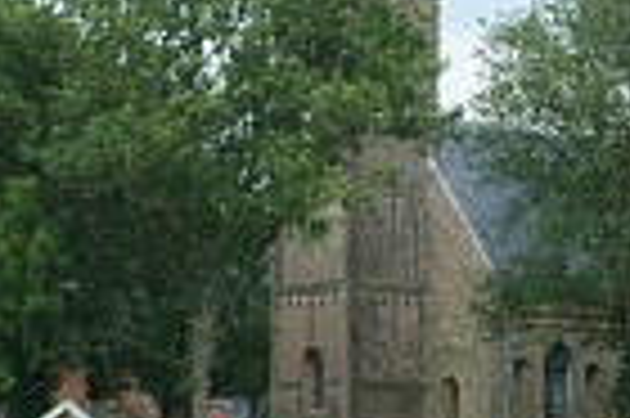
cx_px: 351
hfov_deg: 10.1
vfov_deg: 6.7
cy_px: 83
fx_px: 3548
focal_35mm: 203
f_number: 5.6
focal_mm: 42
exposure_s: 1/1500
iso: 400
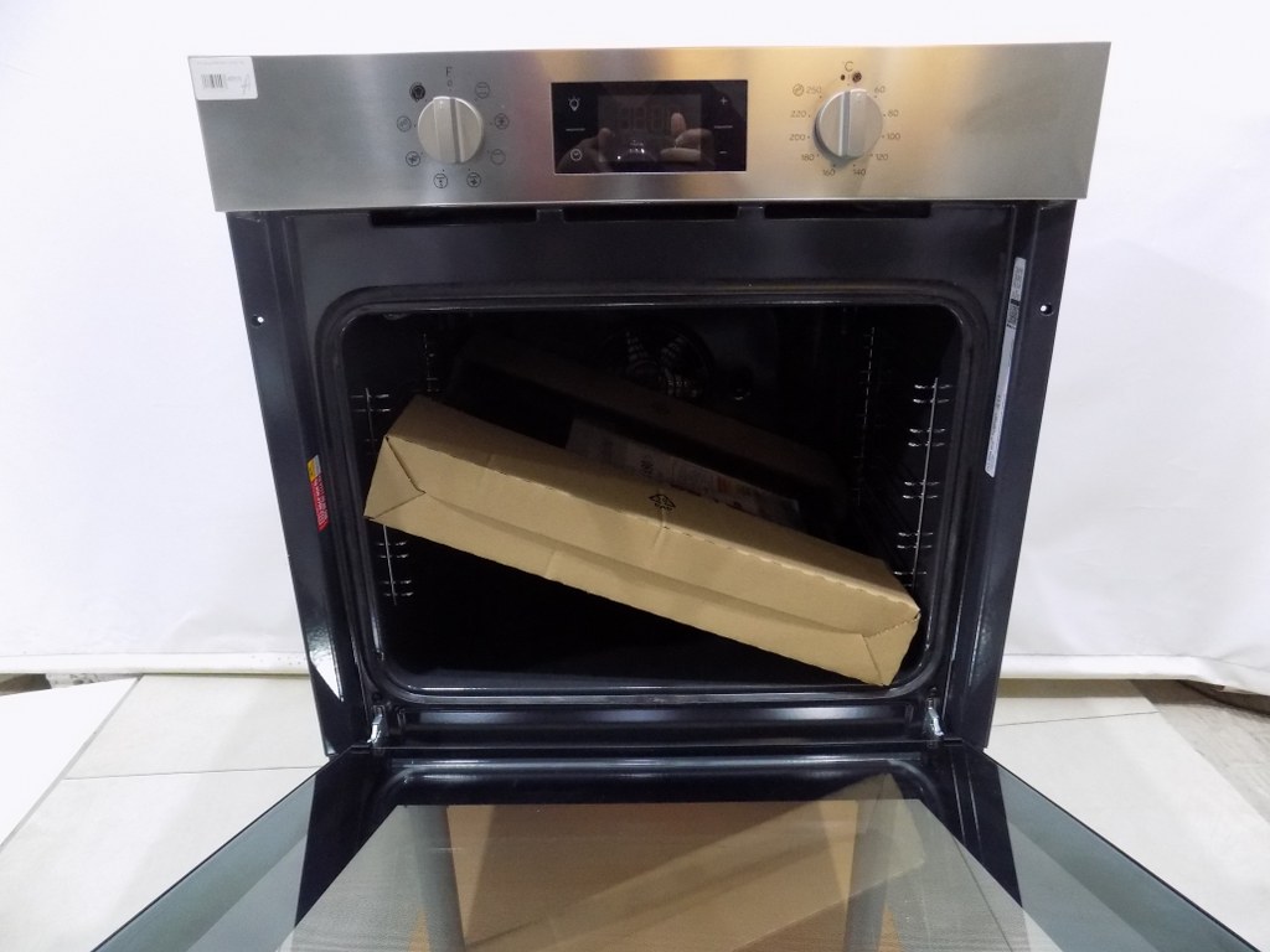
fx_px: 844
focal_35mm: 23
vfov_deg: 58.9
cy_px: 476
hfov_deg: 73.9
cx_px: 635
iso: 400
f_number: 3.1
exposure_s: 1/25
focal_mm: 4
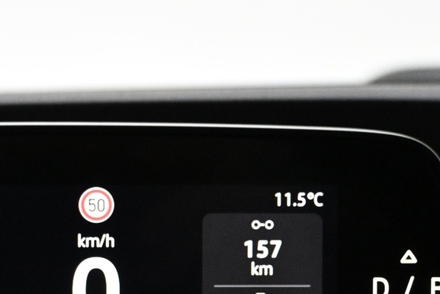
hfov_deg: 20.0
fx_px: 1235
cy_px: 290
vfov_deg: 13.4
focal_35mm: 101
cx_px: 100
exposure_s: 1/160
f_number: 4.2
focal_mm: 24
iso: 4000
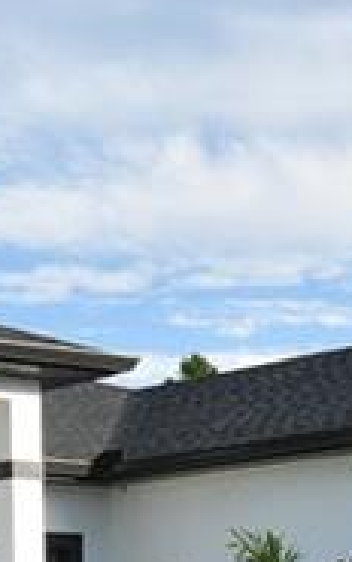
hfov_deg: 10.2
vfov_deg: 15.9
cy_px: 662
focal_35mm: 127
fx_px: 1942
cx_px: -42
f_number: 14
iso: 500
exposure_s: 1/250
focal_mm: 15
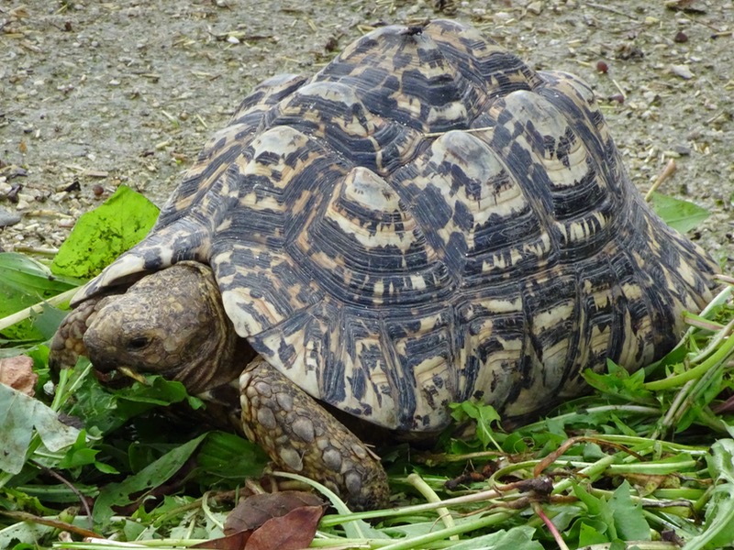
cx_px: 367
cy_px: 275
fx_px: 8757
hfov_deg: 4.8
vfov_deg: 3.6
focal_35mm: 413
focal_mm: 70.55
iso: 800
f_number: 6.3
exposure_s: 1/200
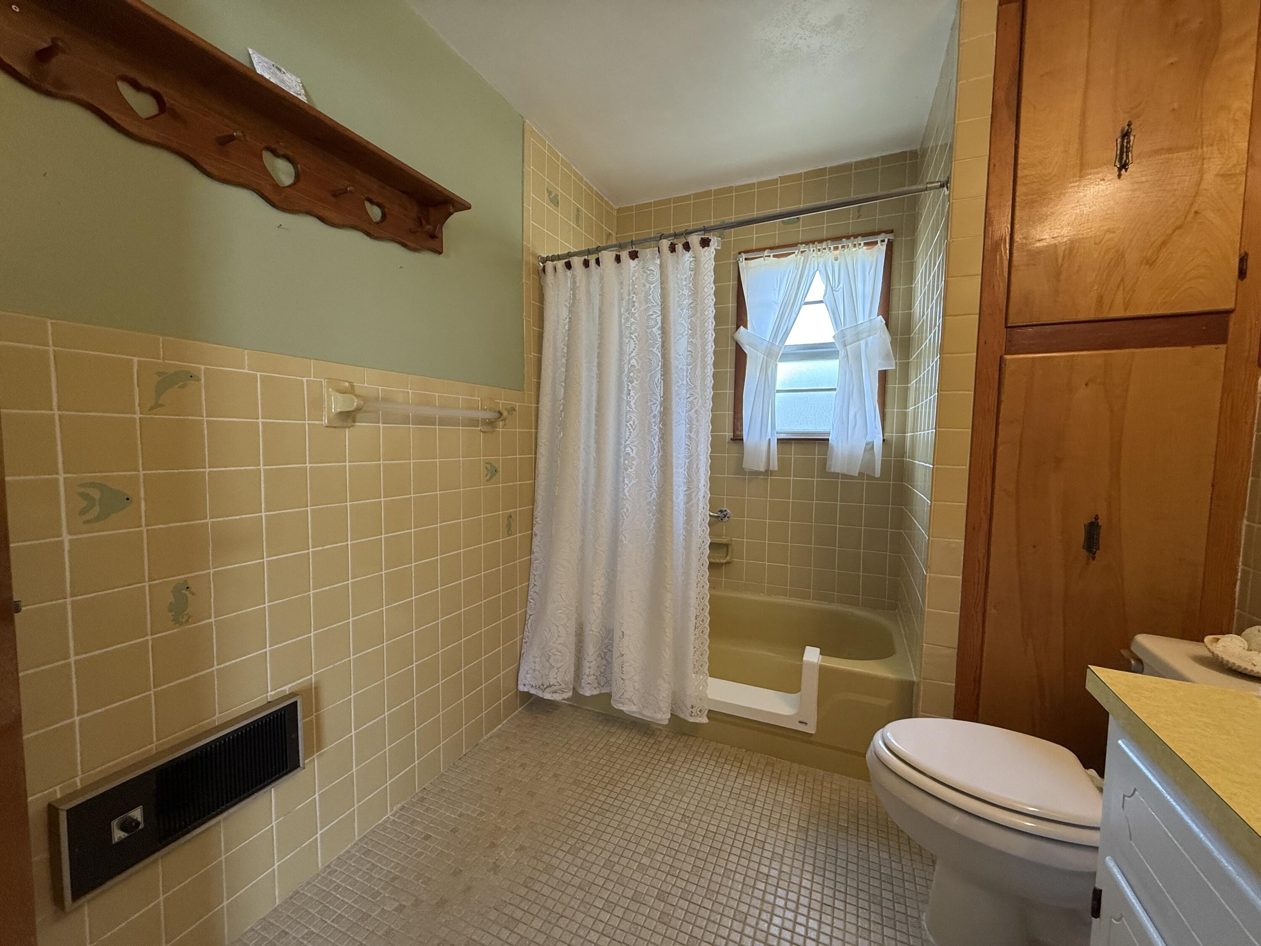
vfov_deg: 85.7
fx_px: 510
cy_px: 473
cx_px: 630
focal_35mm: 14
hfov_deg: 102.1
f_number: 2.2
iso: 250
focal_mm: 2.22
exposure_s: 1/120
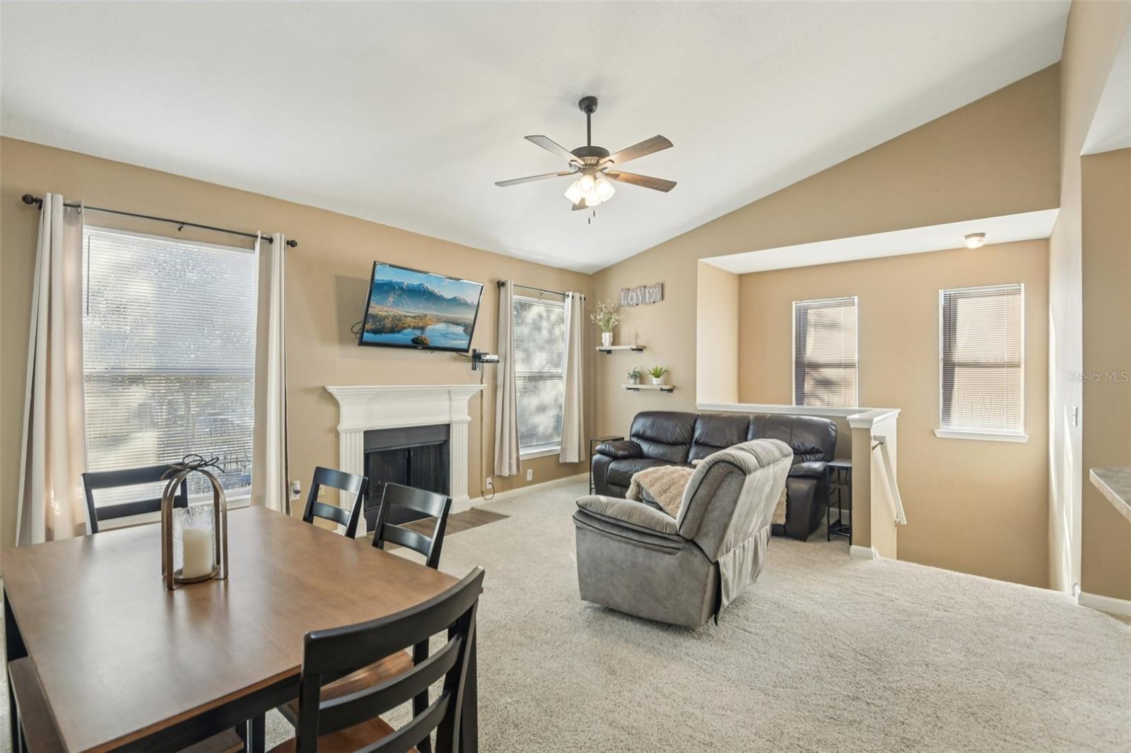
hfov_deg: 96.7
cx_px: 566
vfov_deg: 73.7
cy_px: 376
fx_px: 503
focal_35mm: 16
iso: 400
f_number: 8
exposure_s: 1/40
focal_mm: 16
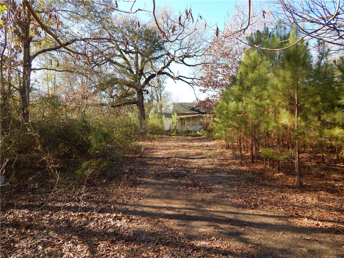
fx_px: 229
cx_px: 172
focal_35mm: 23
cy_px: 129
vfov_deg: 58.9
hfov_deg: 73.9
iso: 125
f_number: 3
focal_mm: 4
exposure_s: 1/400
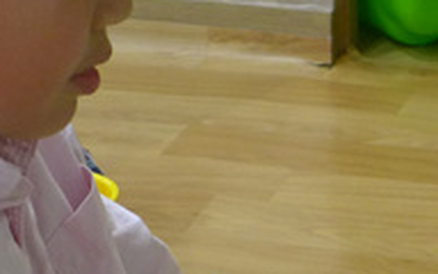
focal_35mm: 177
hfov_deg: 11.7
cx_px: 481
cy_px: 258
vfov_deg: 7.4
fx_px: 2113
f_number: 1.7
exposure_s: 1/160
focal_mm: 7.9
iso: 400
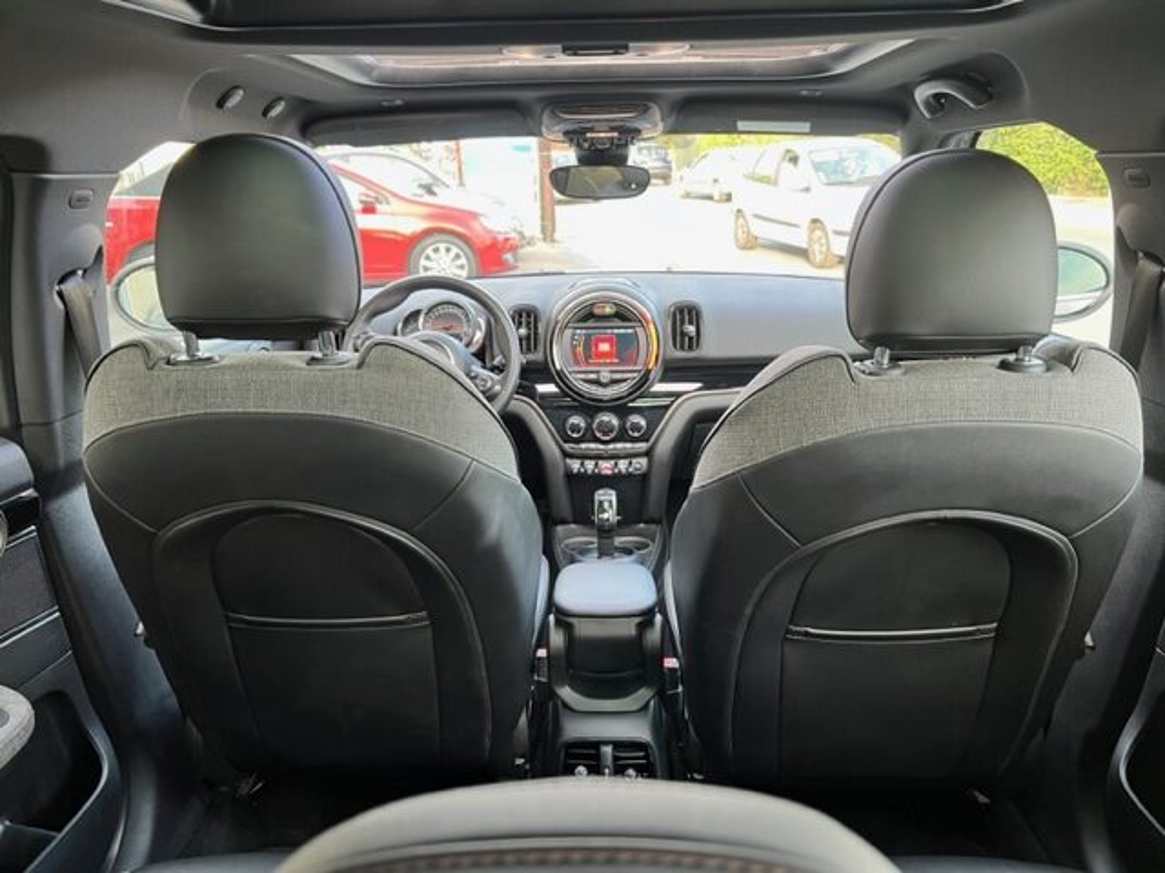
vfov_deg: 53.1
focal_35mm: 26
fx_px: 875
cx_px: 582
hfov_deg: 67.3
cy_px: 436
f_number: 1.5
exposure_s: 1/50
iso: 80
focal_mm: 5.7
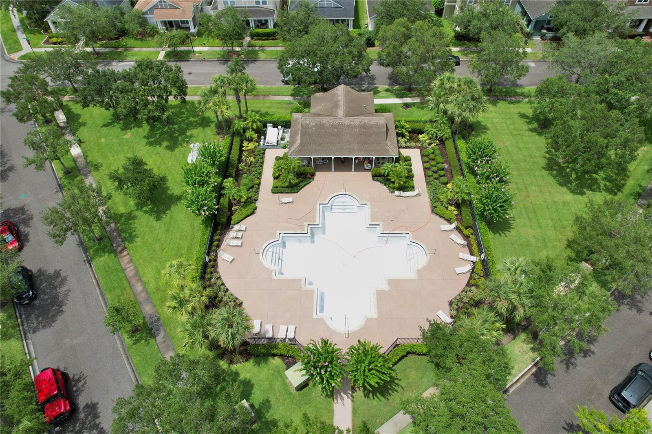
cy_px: 217
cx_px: 326
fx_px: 398
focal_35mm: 22
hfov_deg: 78.6
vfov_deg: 57.2
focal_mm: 8.38
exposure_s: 1/3200
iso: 200
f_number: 2.8
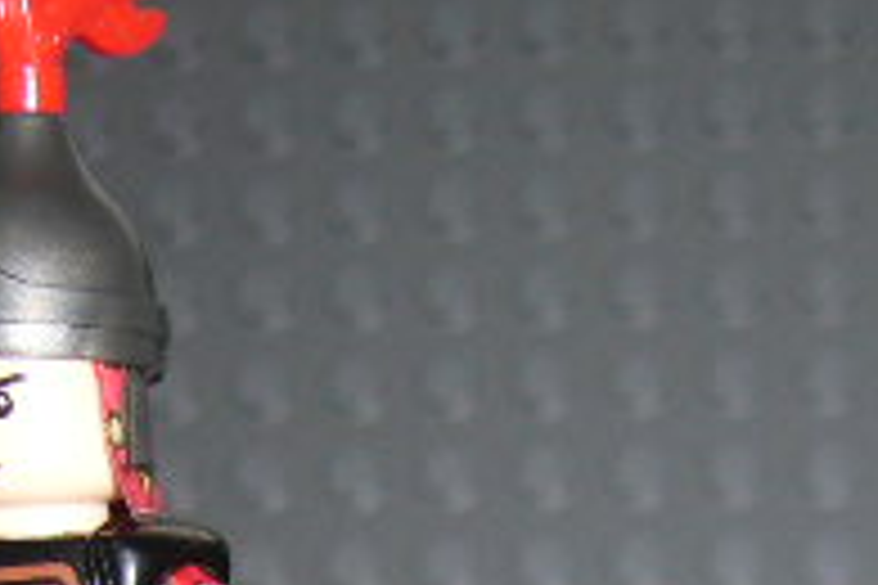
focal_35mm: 154
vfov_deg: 8.6
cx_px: 608
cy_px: 1035
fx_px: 3756
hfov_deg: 13.3
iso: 80
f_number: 3.2
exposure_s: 1/60
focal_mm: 7.5
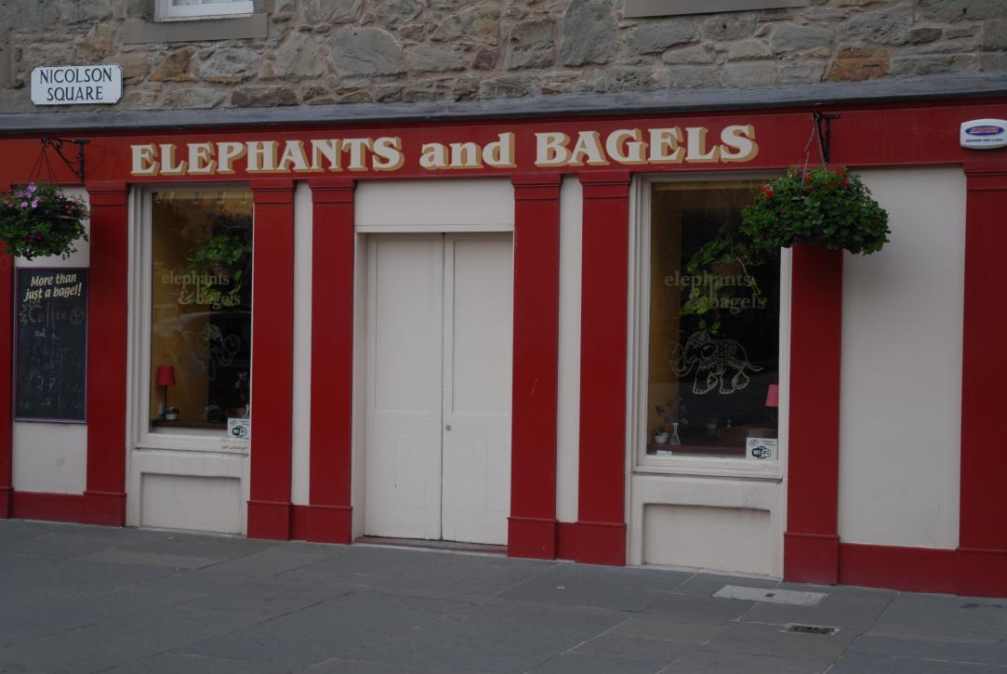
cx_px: 504
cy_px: 337
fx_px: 1596
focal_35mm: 57
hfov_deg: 35.0
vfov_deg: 23.8
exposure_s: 1/60
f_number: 4.2
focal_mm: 38
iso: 110
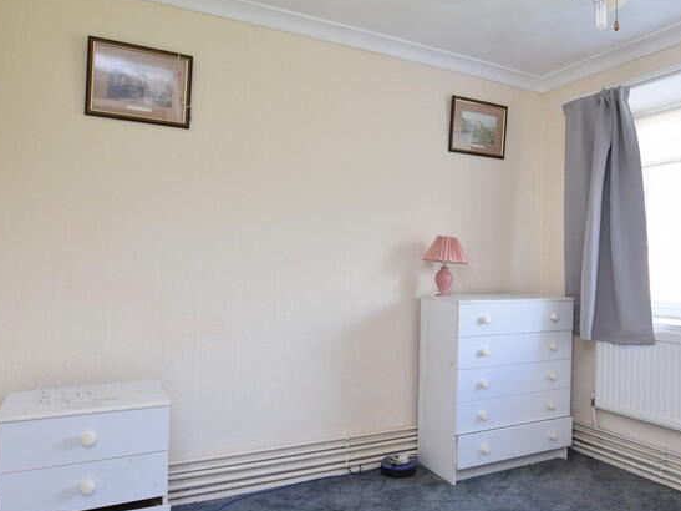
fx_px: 531
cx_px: 461
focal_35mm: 27
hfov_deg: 63.5
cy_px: 257
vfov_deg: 51.3
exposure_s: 1/13
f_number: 5
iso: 100
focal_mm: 10
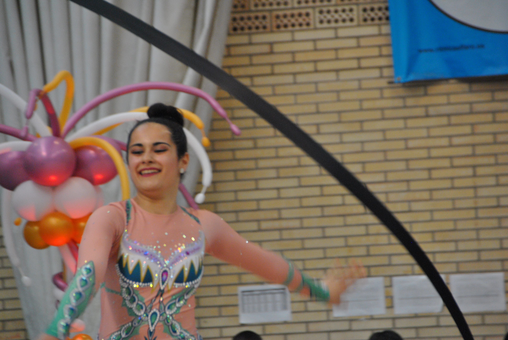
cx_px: 254
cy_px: 170
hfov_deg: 6.9
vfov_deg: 4.6
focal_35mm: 300
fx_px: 4238
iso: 800
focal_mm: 200
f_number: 6.3
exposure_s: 1/125
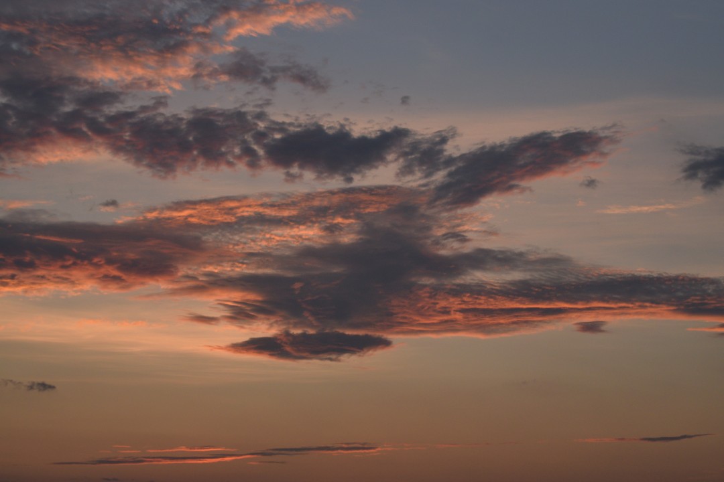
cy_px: 241
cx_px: 362
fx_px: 1659
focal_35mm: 82
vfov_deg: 16.6
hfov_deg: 24.6
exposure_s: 1/320
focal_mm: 55
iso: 400
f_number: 7.1
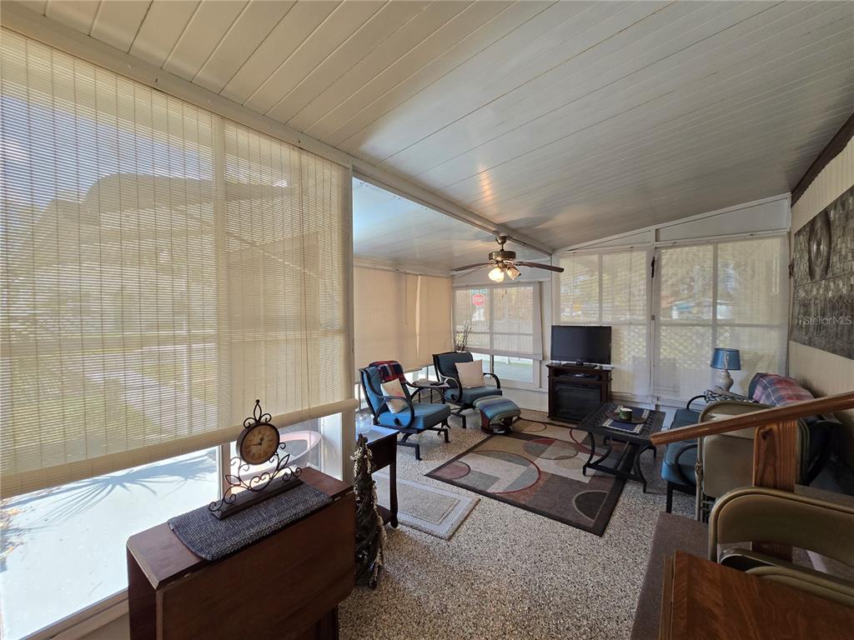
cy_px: 320
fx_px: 321
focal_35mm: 13
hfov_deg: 106.2
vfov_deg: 89.9
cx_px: 427
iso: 125
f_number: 2.2
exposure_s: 1/60
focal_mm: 2.2
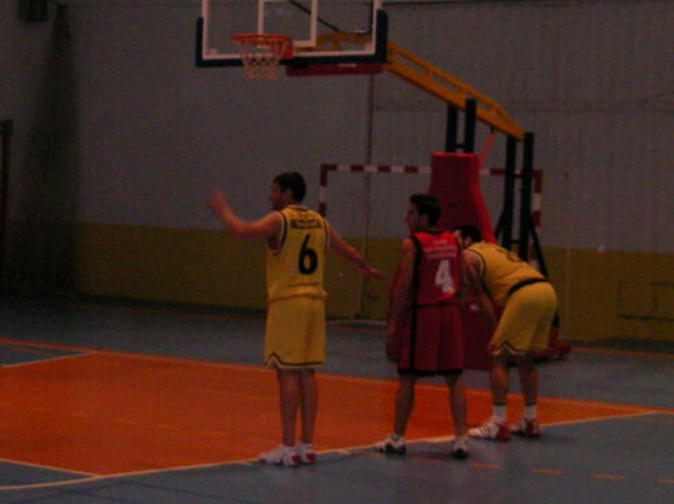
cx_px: 209
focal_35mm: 87
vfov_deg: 16.9
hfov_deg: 22.4
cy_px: 255
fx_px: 1691
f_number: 3.4
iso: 200
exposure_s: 1/33.1
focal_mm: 7.3
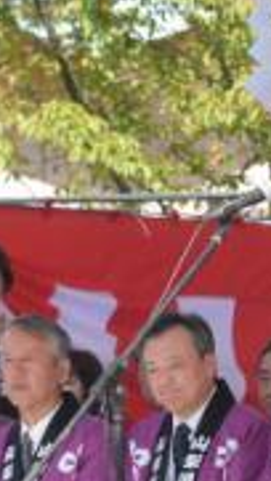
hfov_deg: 3.7
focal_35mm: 331
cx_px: 329
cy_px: 310
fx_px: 4226
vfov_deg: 6.5
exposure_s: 1/2000
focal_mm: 85
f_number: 8
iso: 2000
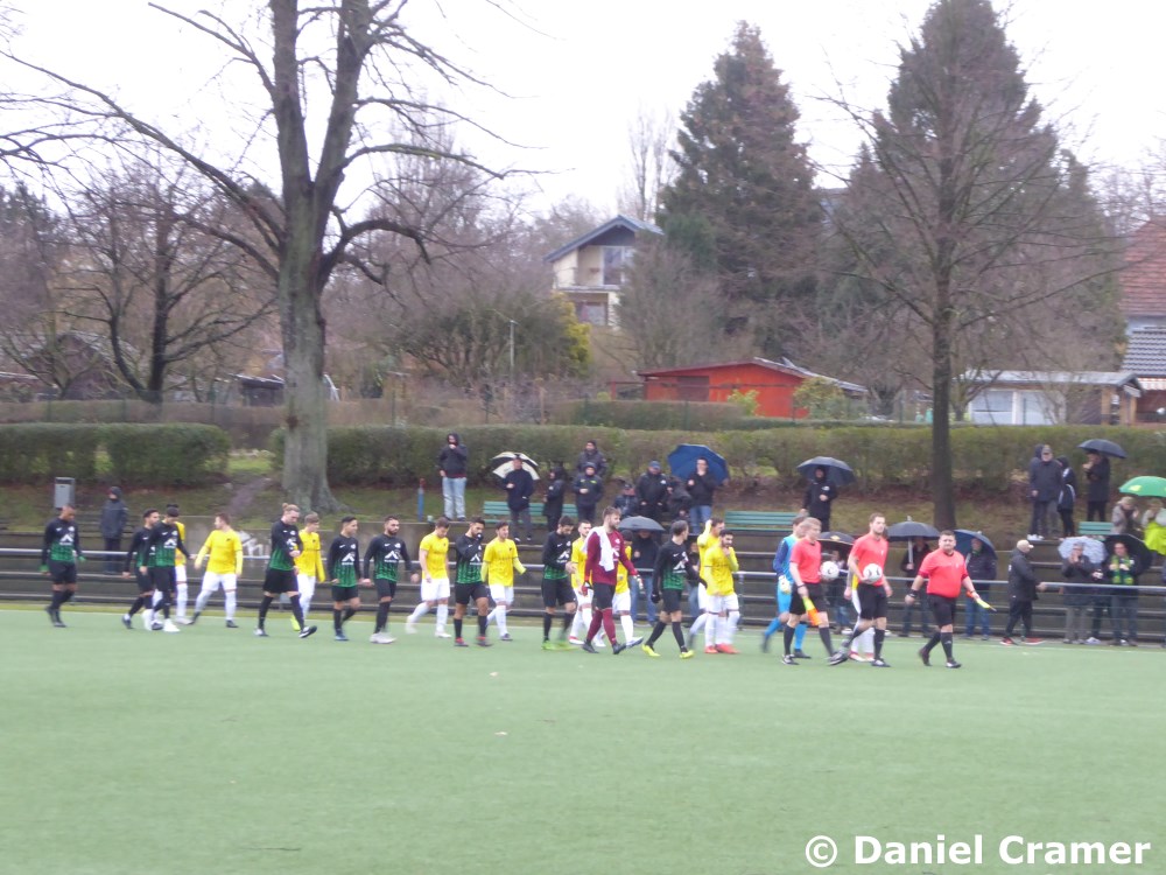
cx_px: 583
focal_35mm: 124
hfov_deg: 15.9
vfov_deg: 12.0
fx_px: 4177
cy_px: 438
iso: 400
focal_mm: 22.3
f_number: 5.2
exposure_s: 1/20
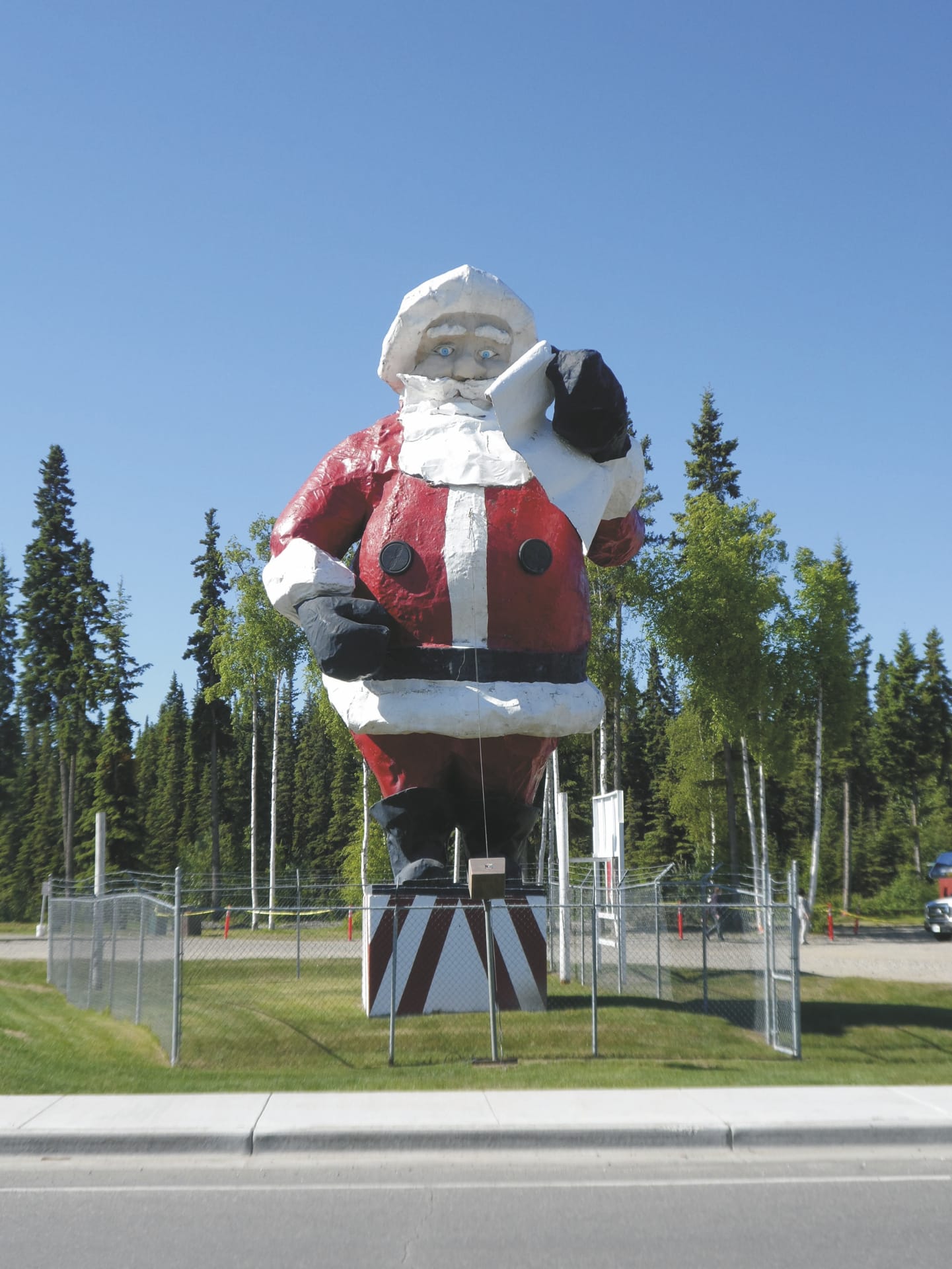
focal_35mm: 44
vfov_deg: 42.9
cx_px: 476
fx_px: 1613
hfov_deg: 32.9
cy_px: 634
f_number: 3.9
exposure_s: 1/500
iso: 80
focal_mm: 8
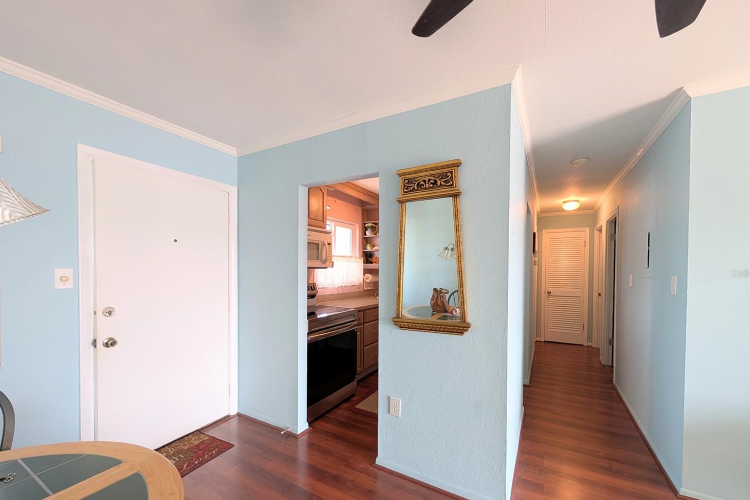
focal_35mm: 13
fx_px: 271
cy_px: 273
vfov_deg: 85.2
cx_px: 387
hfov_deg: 108.3
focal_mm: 2.02
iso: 67
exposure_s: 1/120
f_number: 1.7
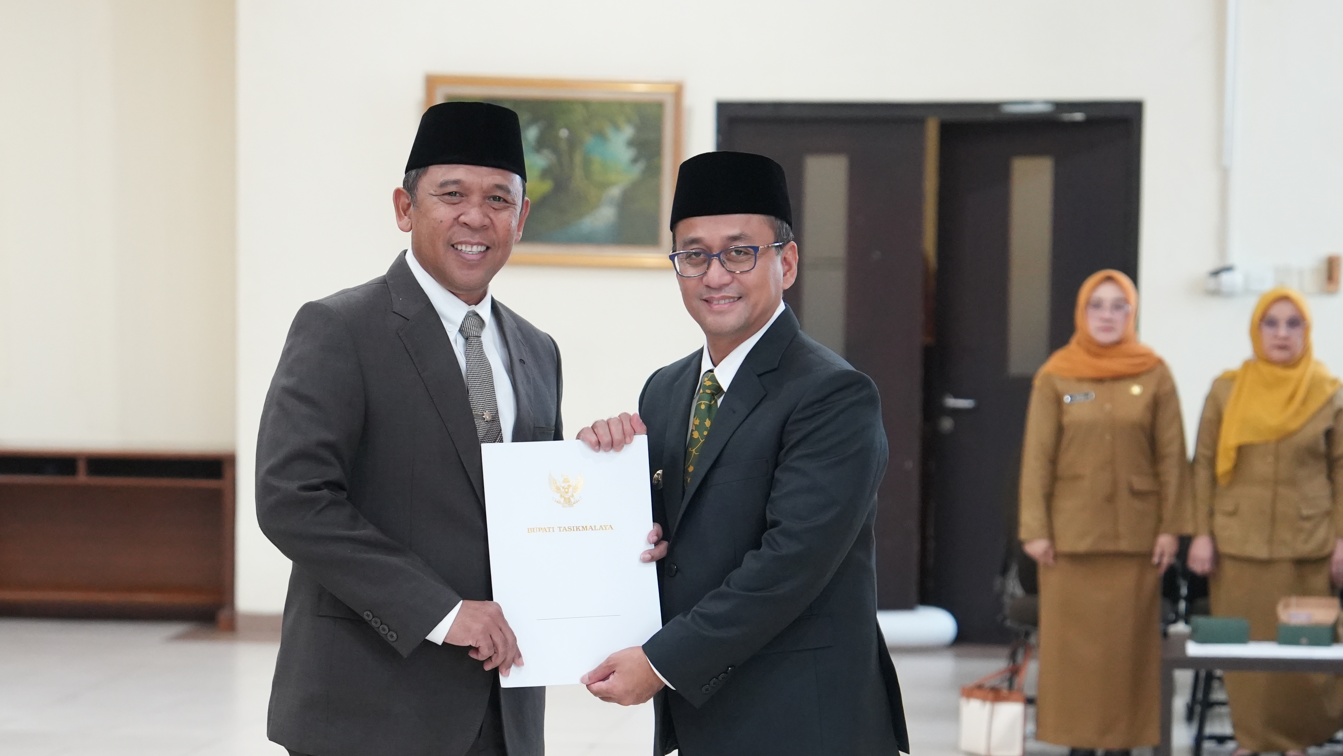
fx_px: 4095
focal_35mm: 115
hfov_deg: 18.6
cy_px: 604
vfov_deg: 10.5
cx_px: 588
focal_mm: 66
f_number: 2.8
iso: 4000
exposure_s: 1/100
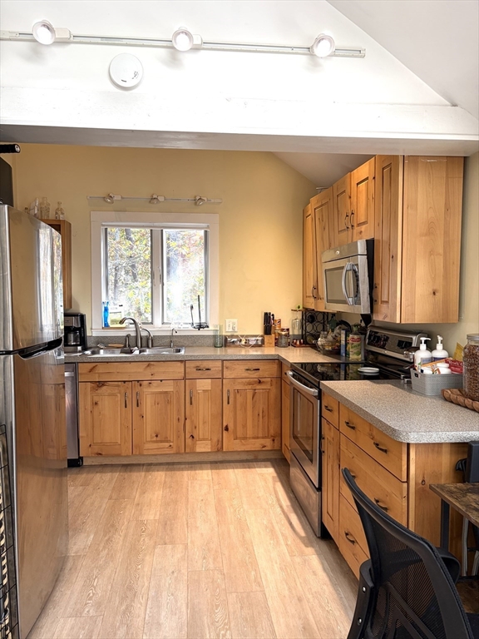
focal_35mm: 26
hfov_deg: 53.1
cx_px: 240
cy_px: 320
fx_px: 480
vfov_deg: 67.3
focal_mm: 5.96
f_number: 1.6
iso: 80
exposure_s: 1/121
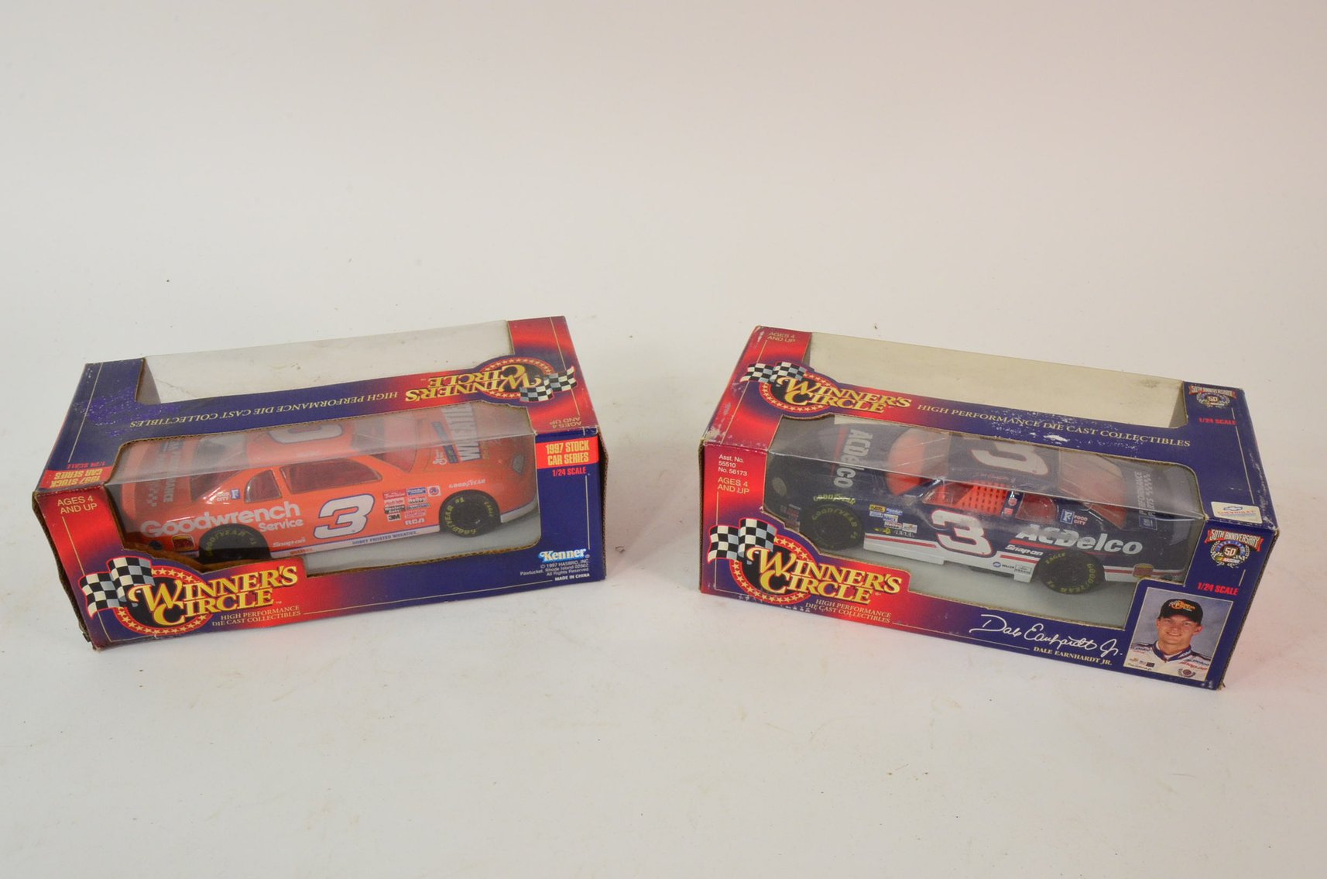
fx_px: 1103
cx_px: 664
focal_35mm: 30
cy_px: 440
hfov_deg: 62.0
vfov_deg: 43.4
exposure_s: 1/50
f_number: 20
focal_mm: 20
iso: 1250
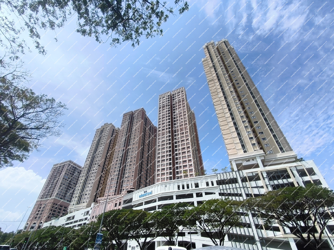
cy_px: 125
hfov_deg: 98.2
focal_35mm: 15
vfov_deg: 81.8
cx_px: 167
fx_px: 145
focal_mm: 1.65
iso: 50
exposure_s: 1/4357
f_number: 2.2
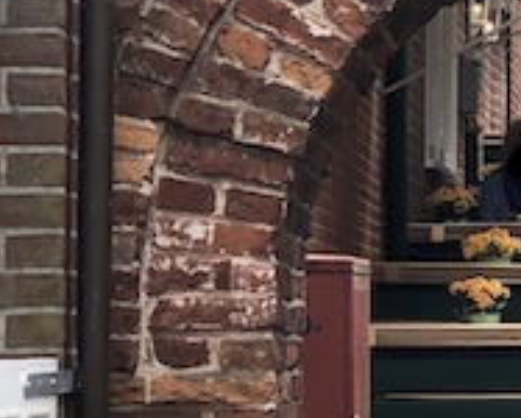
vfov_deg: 5.6
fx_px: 4276
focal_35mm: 277
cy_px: 99
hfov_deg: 6.9
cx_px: 816
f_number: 2.8
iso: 20
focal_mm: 6.6
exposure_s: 1/146
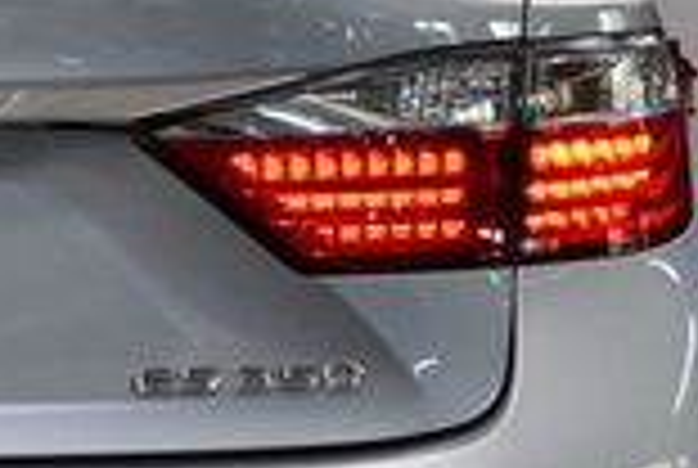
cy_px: 261
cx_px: -306
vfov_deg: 8.0
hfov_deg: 11.4
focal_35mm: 173
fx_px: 3361
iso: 720
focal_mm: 21
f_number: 3.8
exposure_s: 1/250
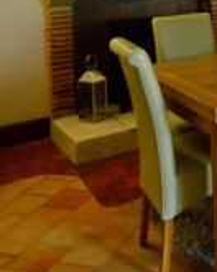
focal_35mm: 60
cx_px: 290
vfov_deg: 28.3
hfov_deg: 22.4
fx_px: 482
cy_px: -35
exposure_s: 1/60
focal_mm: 10
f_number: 3.5
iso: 1600
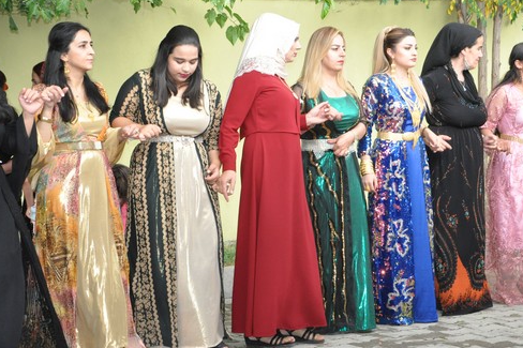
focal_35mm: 97
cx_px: 312
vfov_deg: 14.1
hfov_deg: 21.1
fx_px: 1405
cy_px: 169
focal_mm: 45
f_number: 8
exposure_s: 1/200
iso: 1250
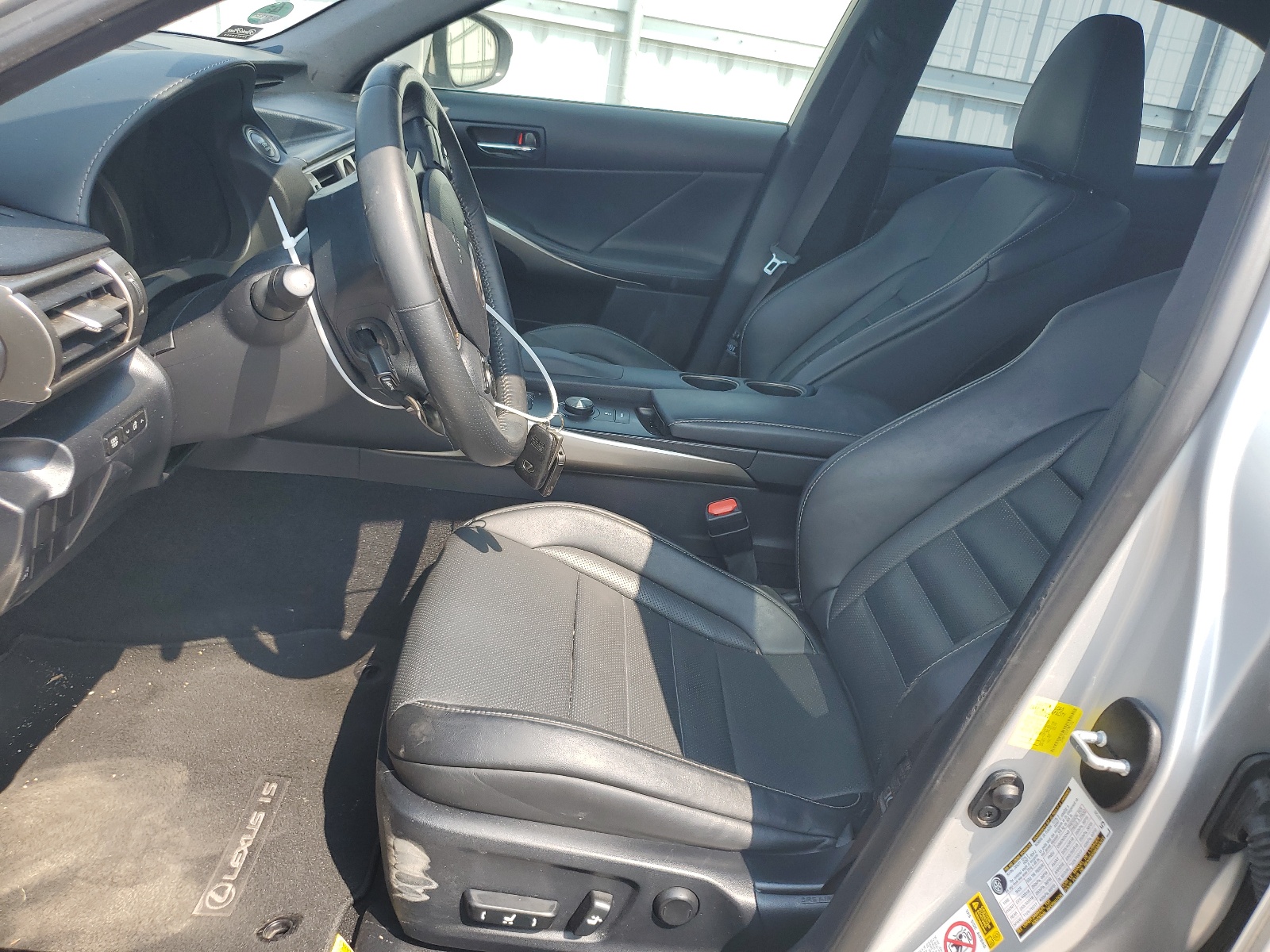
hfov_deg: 67.3
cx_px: 635
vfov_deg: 53.1
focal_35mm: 26
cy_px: 476
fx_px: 954
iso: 50
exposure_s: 1/714
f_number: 1.5
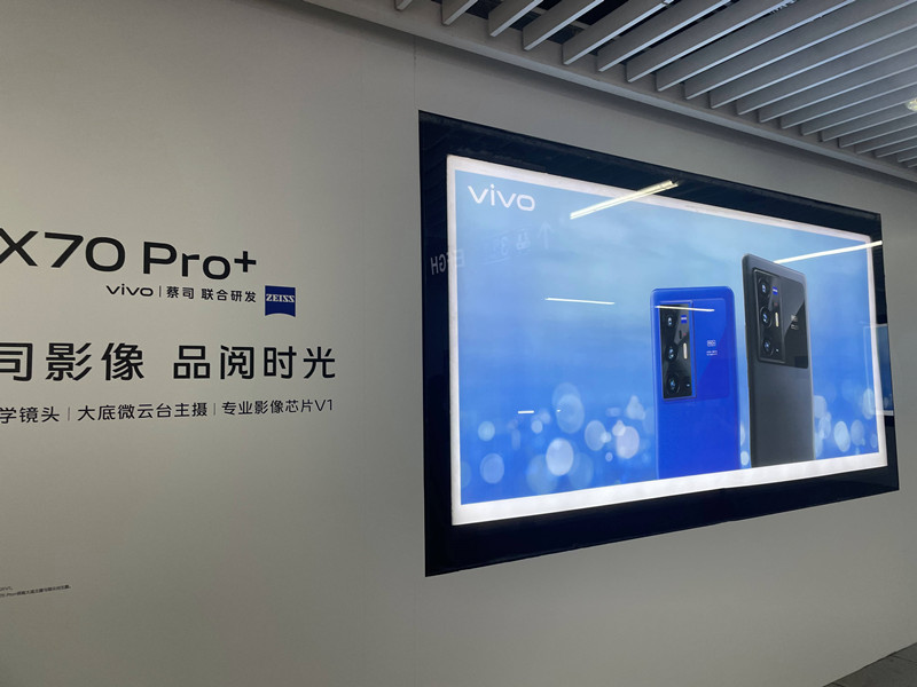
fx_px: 689
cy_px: 344
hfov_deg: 67.3
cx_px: 458
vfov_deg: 53.1
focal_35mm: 26
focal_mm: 4.2
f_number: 1.6
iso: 50
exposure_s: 1/100
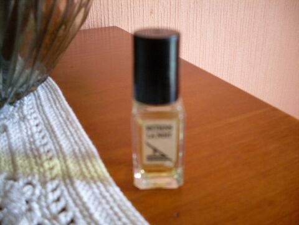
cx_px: 150
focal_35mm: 38
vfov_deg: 37.7
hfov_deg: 49.0
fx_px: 328
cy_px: 112
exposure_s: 1/15
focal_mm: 6.3
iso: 200
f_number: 2.8
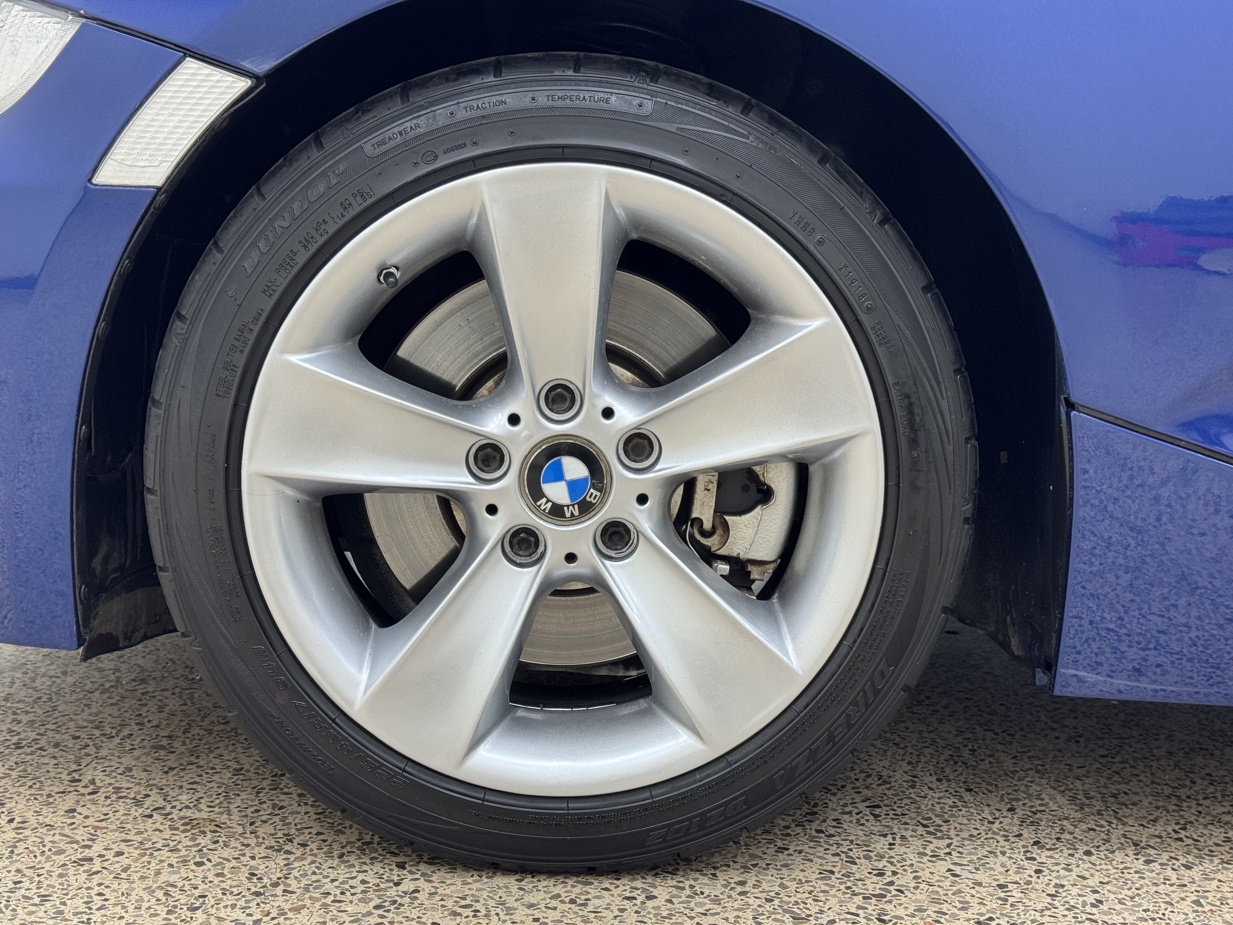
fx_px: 1710
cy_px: 462
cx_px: 616
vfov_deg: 30.3
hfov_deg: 39.7
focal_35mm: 48
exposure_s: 1/100
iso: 80
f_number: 1.78
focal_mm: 6.76
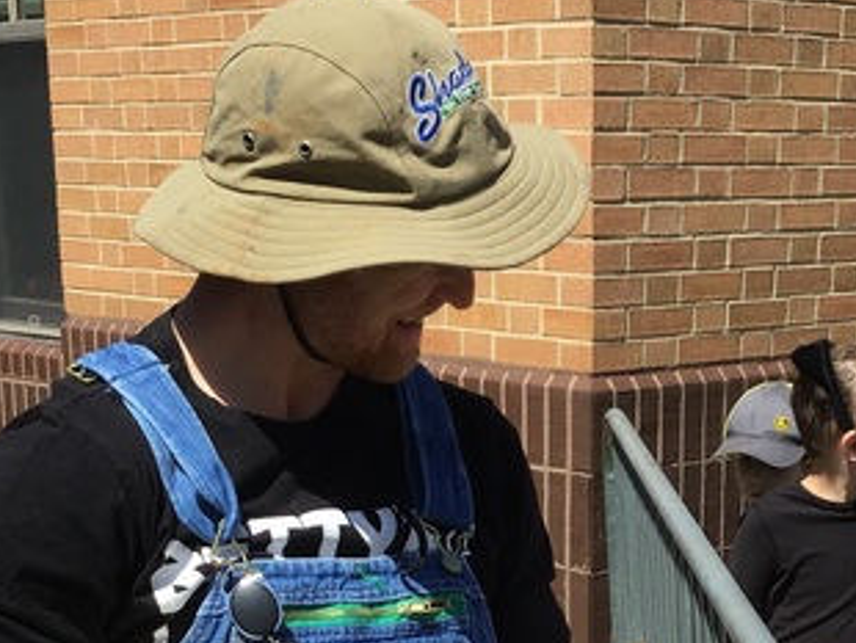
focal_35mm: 80
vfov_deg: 18.0
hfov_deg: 24.2
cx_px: 596
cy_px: 660
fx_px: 1980
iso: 25
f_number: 2.4
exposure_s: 1/1031
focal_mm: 3.3
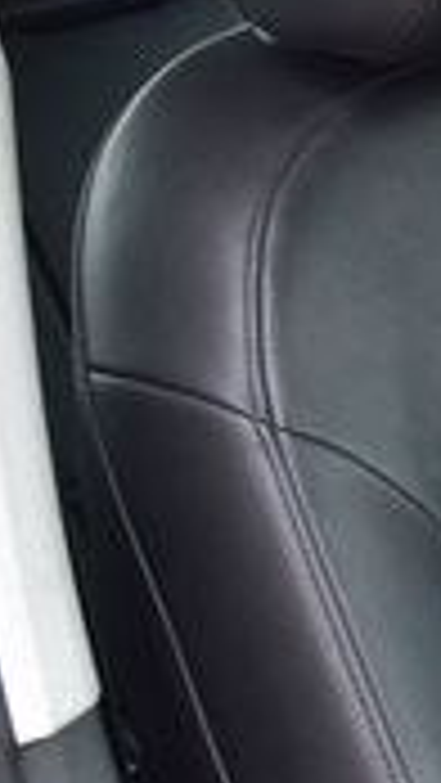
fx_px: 2160
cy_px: 392
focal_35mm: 104
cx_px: 1215
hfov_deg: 9.6
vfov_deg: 20.5
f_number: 6.3
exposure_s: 1/15
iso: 500
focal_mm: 18
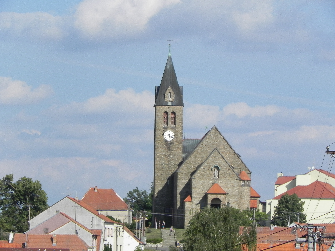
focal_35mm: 247
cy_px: 126
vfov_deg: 6.0
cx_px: 168
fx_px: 2390
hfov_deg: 8.0
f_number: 8
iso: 160
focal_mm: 44
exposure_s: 1/516
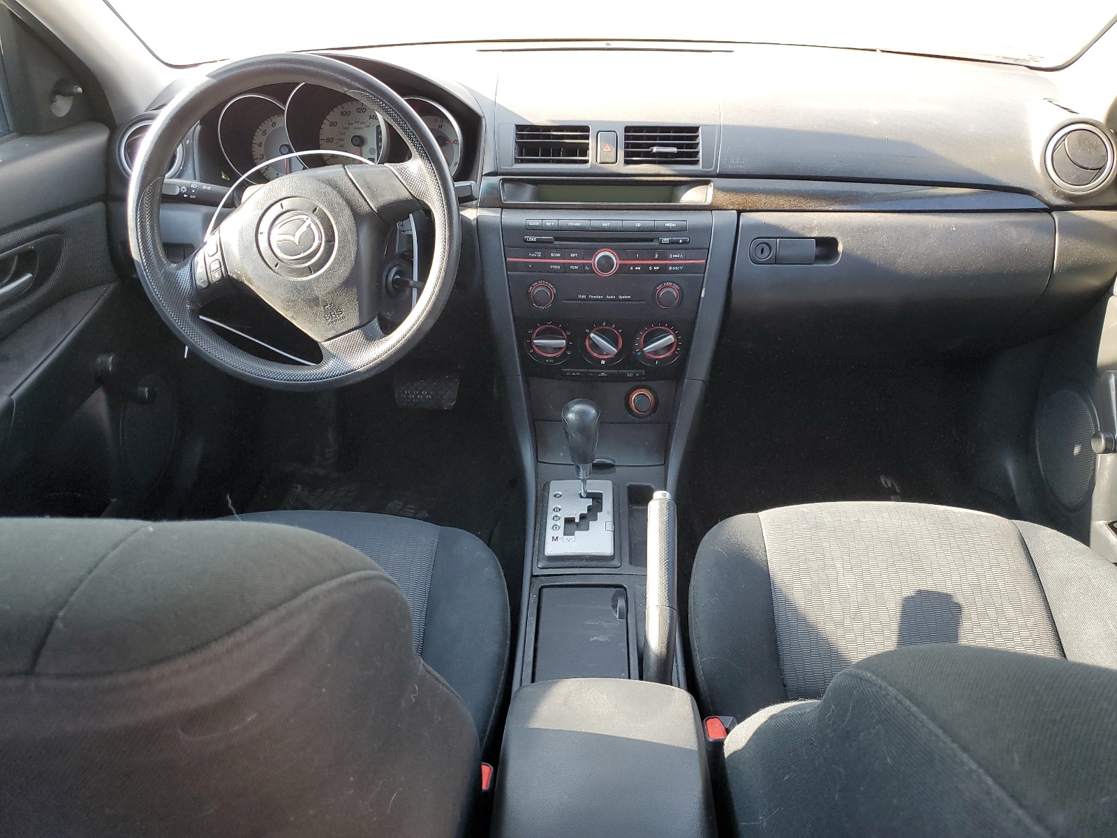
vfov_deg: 53.1
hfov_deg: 67.3
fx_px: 839
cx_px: 558
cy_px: 419
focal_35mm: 26
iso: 67
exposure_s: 1/120
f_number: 1.5
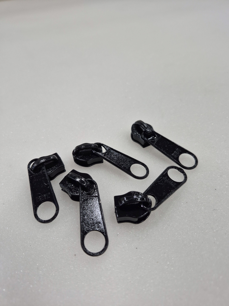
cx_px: 114
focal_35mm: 23
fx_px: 203
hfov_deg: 58.9
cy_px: 153
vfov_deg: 73.9
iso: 200
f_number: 1.8
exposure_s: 1/180
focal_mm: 5.4
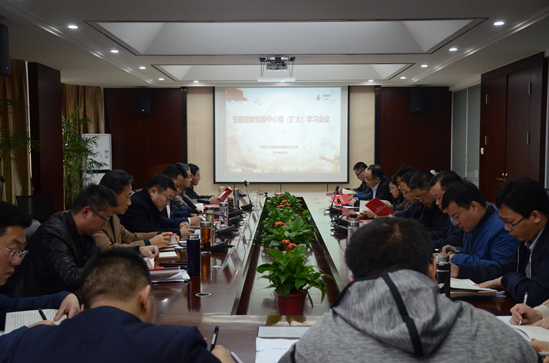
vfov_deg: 29.7
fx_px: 684
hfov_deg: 43.7
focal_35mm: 45
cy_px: 182
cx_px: 274
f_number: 4.5
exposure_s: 1/160
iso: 1250
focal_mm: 30
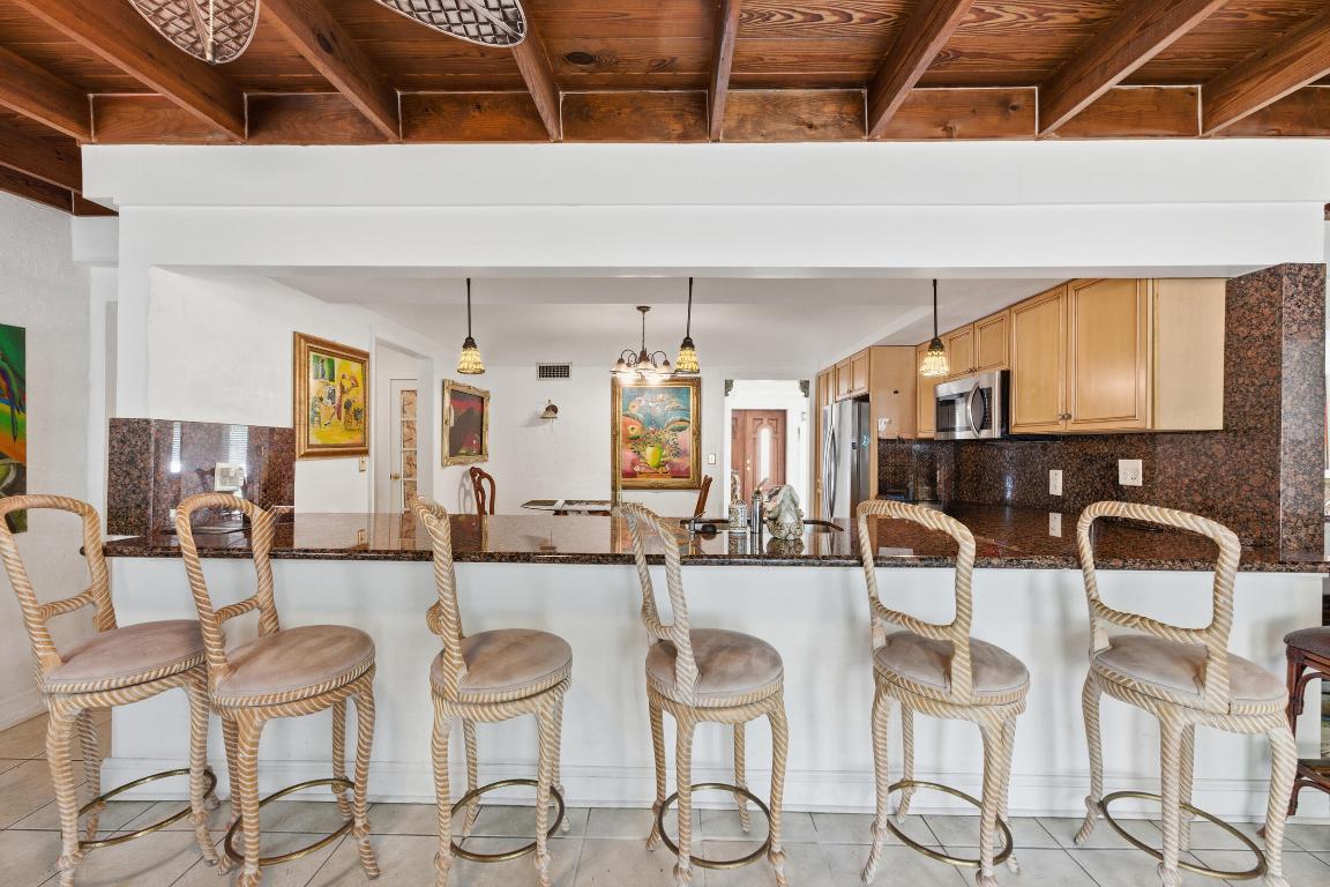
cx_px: 665
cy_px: 444
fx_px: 517
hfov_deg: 104.3
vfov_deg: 81.2
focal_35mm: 14
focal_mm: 14
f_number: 8
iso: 500
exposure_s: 1/320
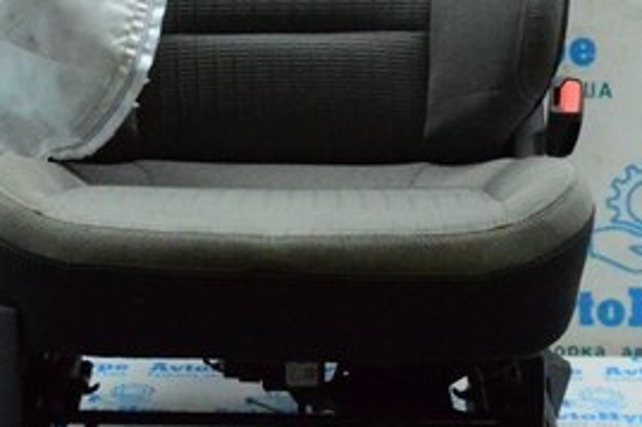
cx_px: 162
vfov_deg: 11.8
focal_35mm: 114
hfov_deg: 17.9
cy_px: -44
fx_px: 2032
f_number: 6.3
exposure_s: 1/320
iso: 6400
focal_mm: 20
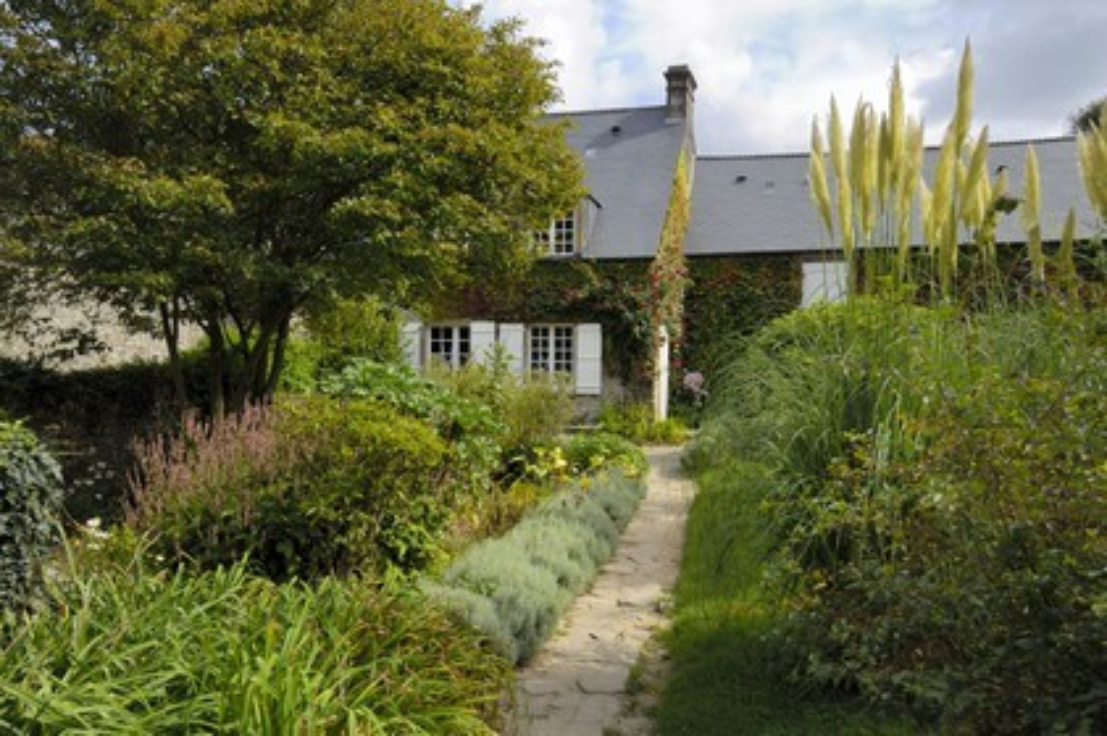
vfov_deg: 47.9
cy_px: 368
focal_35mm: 27
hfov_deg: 67.4
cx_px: 554
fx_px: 830
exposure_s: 1/100
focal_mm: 18
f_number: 11
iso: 100
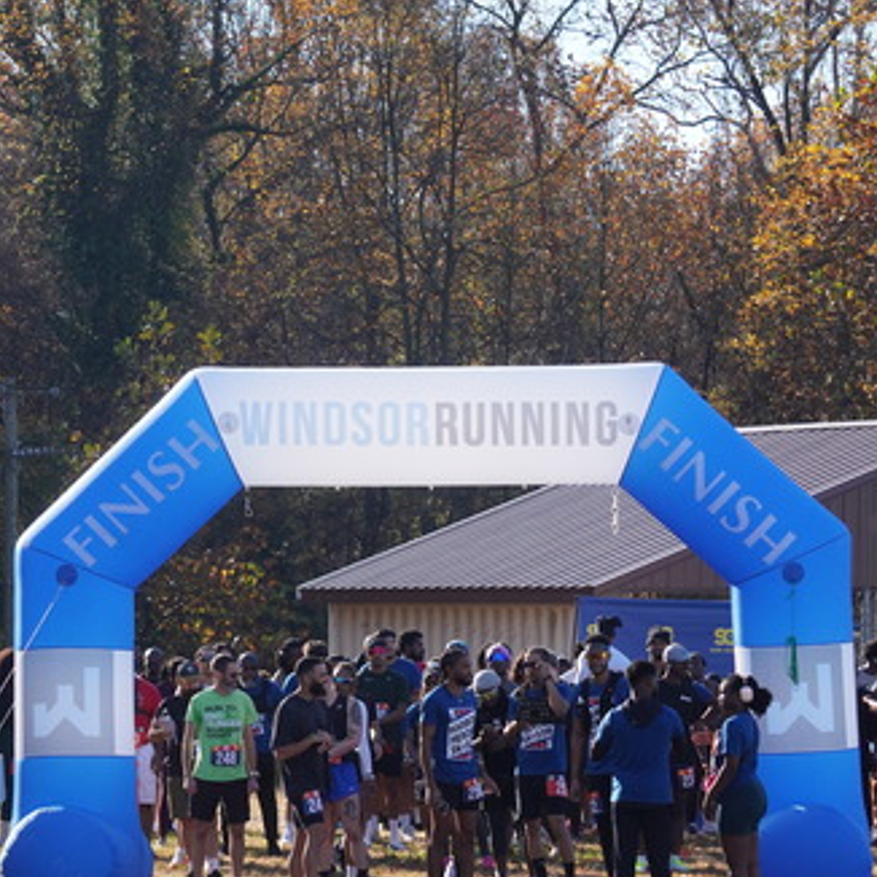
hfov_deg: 11.0
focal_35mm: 159
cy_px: 654
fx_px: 4557
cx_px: 424
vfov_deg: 11.0
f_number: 5
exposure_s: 1/2000
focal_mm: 74
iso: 640
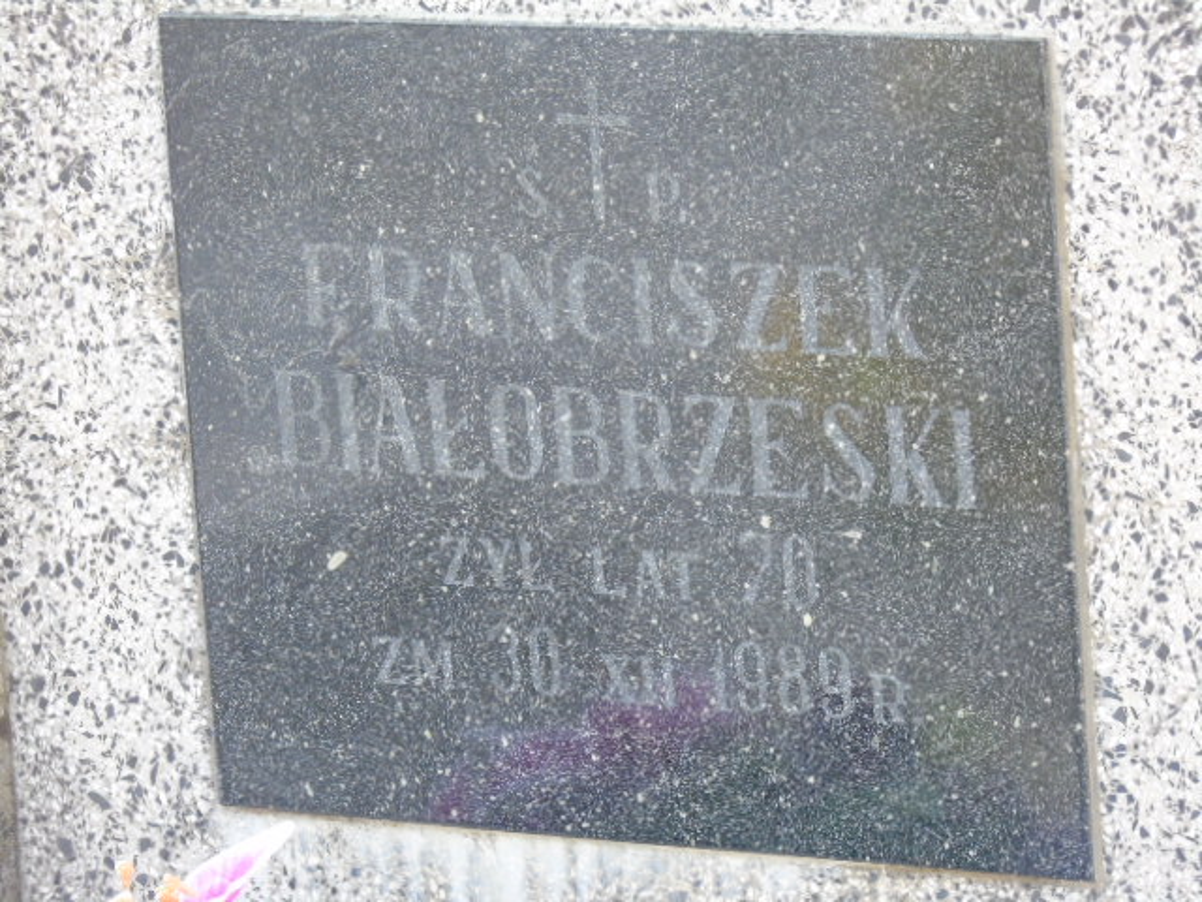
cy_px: 451
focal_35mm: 243
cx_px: 601
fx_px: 8438
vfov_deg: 6.1
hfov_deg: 8.1
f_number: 4.8
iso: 400
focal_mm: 43
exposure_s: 1/100
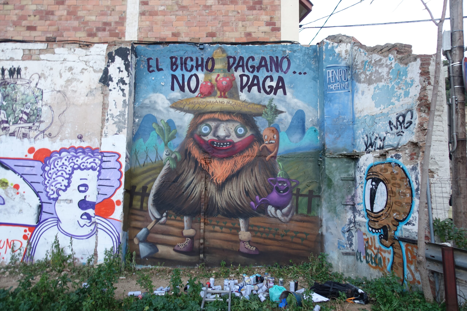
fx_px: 311
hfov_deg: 73.7
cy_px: 156
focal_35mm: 24
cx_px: 234
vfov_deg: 53.1
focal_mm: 8.8
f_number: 2
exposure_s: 1/30
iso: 125
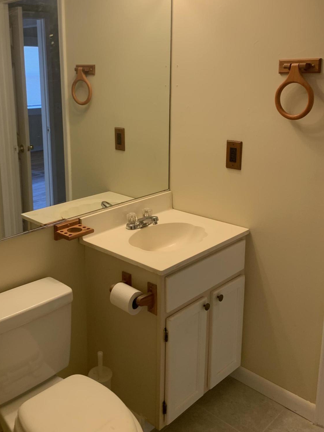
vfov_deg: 52.2
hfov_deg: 40.4
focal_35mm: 35
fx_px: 437
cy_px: 170
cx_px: 124
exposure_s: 1/120
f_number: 1.8
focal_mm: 4.25
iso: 64
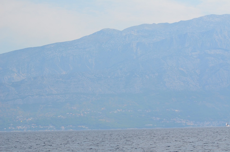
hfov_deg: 19.5
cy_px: 76
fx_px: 669
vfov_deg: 13.0
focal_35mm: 105
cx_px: 115
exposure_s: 1/2500
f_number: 5.6
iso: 400
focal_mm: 70
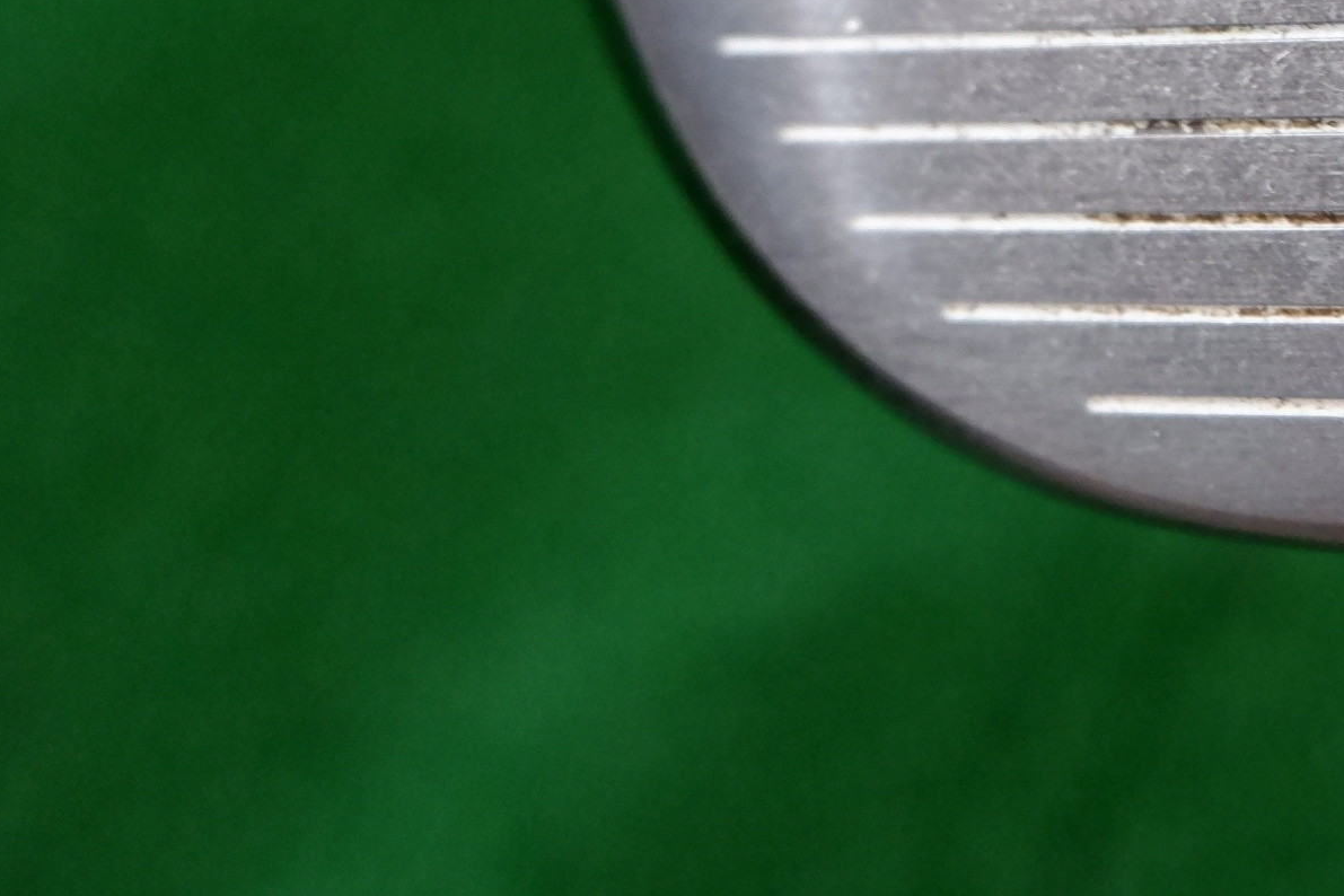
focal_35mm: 111
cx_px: 1509
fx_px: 4144
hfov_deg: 17.7
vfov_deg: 12.2
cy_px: 3
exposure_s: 1/60
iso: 3200
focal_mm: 29.6
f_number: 4.5
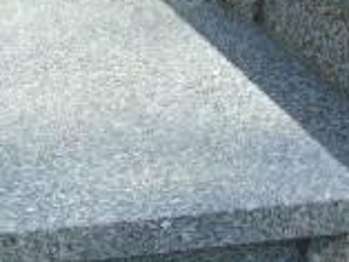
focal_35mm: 118
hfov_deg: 16.5
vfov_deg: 12.3
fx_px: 1191
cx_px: 53
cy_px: -31
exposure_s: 1/250
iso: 80
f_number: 3.6
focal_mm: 5.2
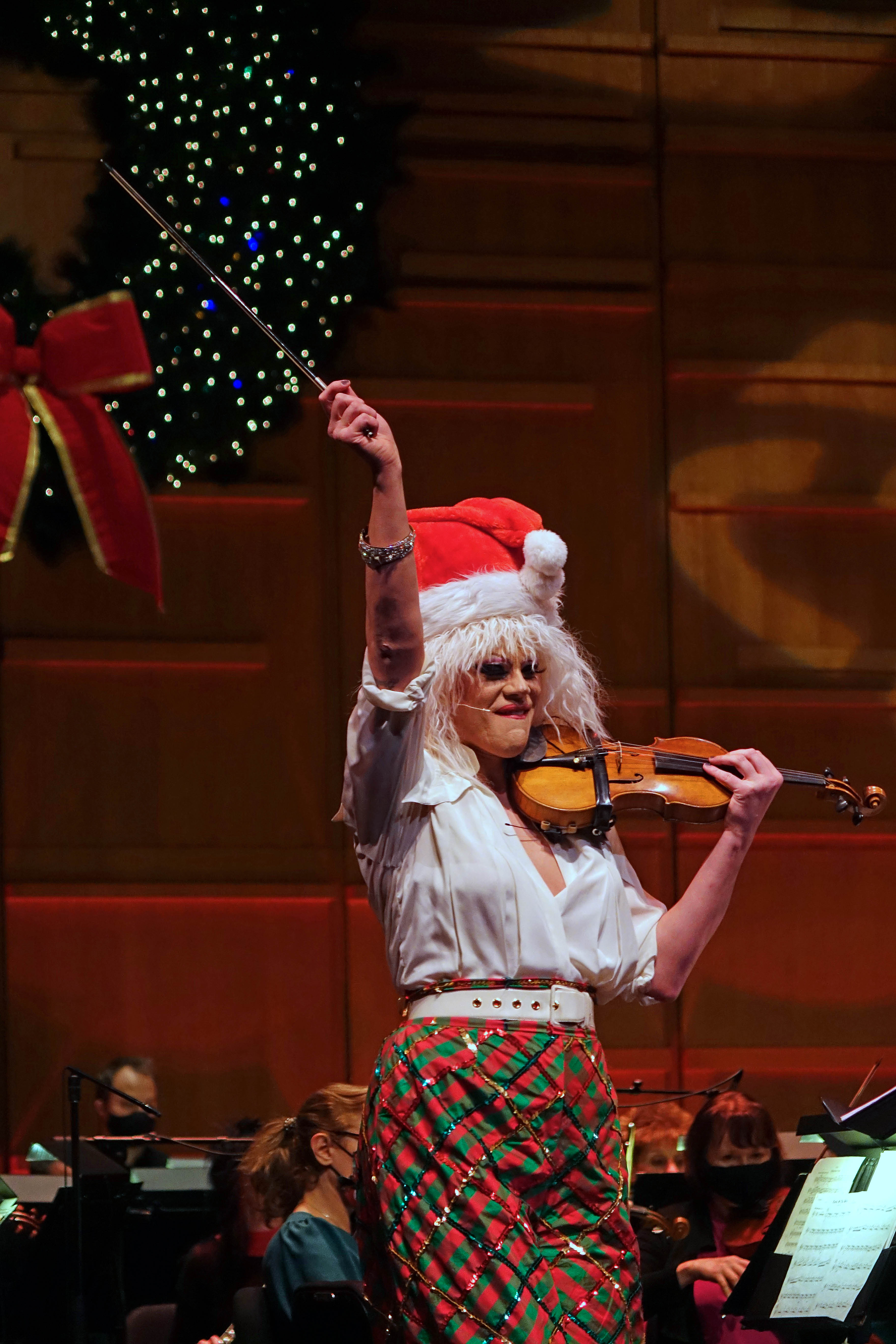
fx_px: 7279
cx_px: 448
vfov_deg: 10.5
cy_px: 672
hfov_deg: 7.0
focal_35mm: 195
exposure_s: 1/200
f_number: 2.8
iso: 1000
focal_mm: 71.67
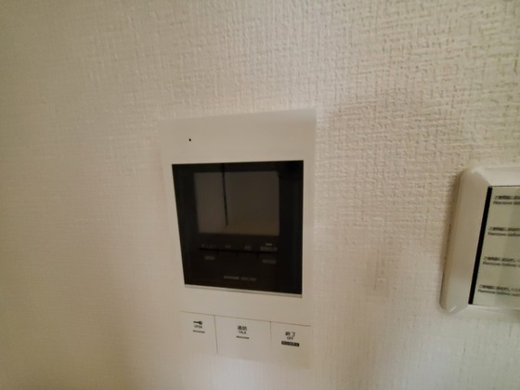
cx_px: 260
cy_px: 195
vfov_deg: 89.9
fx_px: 195
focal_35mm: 13
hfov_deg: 106.2
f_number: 2.2
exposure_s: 1/10
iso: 1000
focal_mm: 1.8
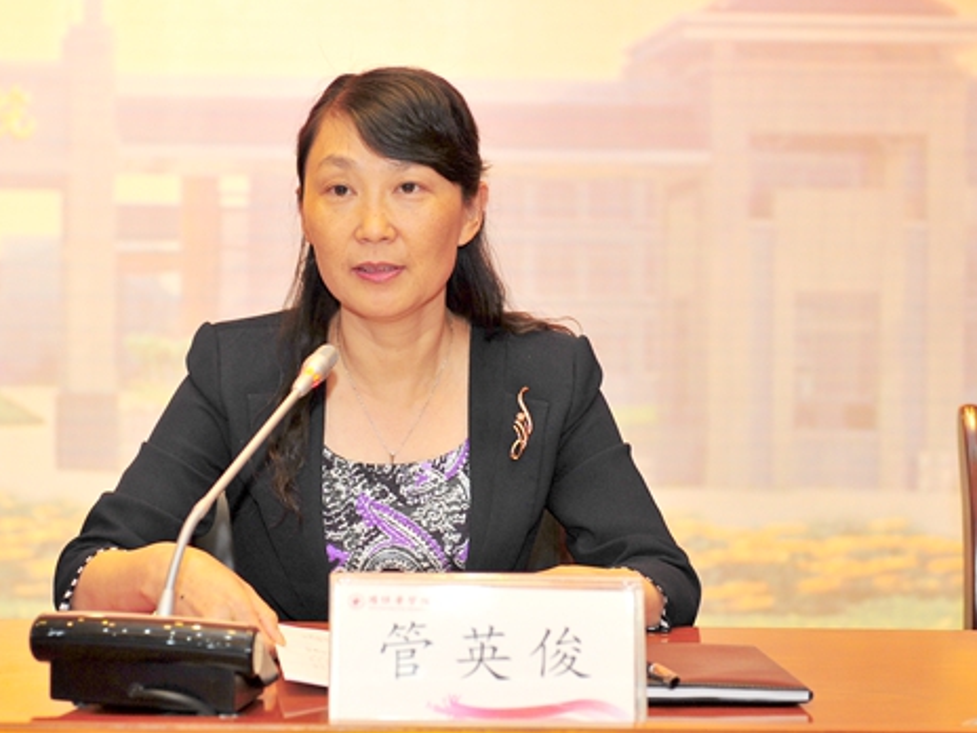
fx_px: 2455
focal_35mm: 87
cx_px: 385
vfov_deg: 17.0
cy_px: 371
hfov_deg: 22.5
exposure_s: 1/125
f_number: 3.5
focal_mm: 70
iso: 800
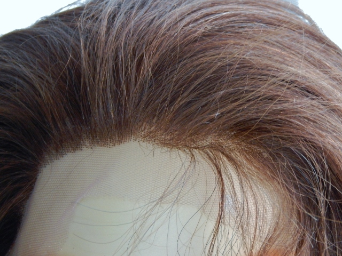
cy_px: 128
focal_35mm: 315
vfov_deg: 4.7
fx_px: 3112
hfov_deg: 6.3
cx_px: 171
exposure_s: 1/8
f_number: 5.7
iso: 800
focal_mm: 56.5
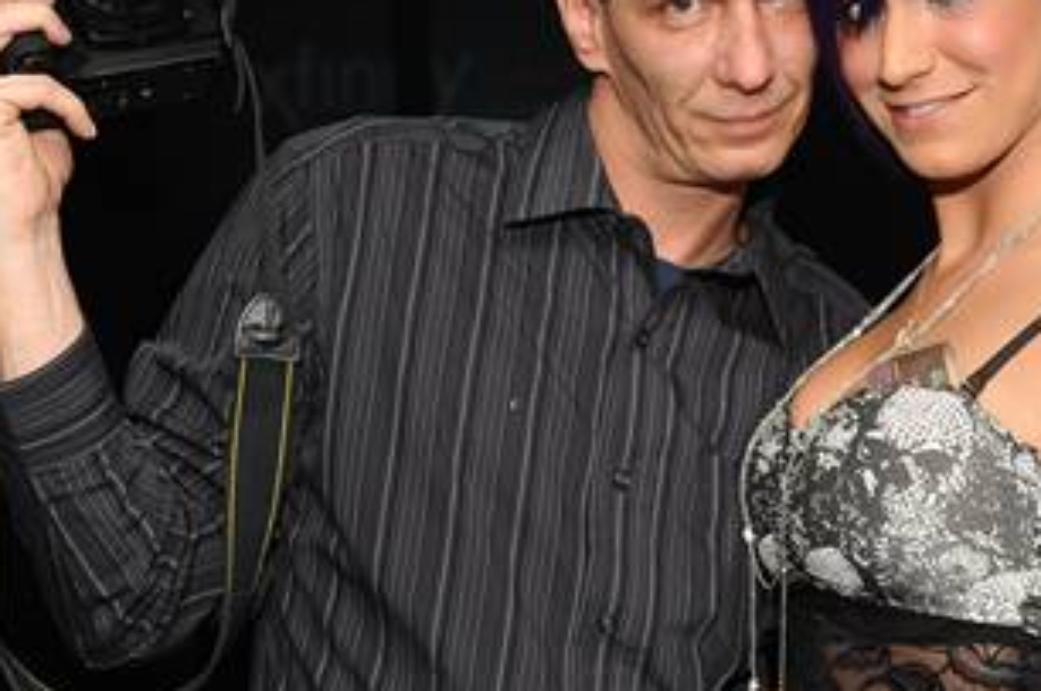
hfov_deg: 22.4
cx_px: 793
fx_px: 2598
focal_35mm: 90
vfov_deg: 15.1
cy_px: 235
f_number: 5.6
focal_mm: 50
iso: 800
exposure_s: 1/250
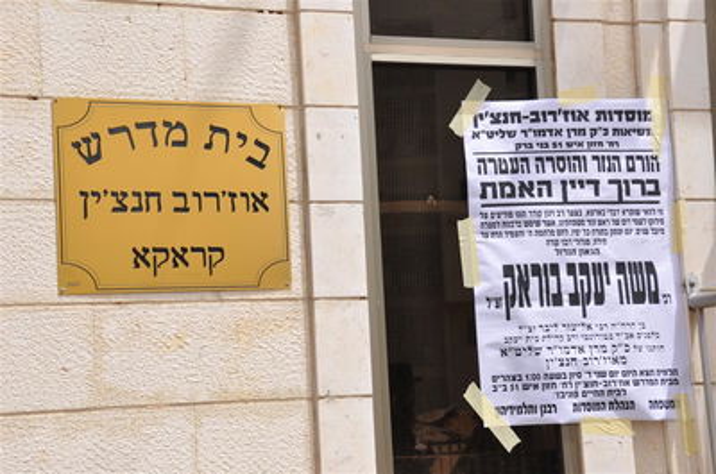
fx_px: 1489
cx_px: 358
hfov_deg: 27.0
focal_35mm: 75
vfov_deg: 18.1
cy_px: 237
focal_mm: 50
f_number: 10
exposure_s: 1/400
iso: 200
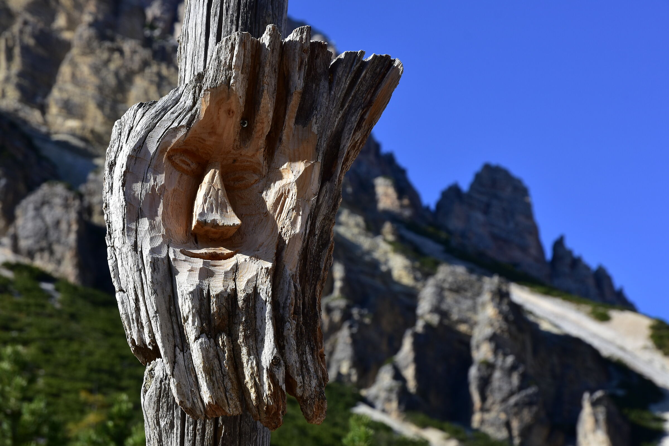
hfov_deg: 26.0
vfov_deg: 17.5
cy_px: 223
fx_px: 1450
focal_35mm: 78
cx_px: 334
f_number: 8
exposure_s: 1/400
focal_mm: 52
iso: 200
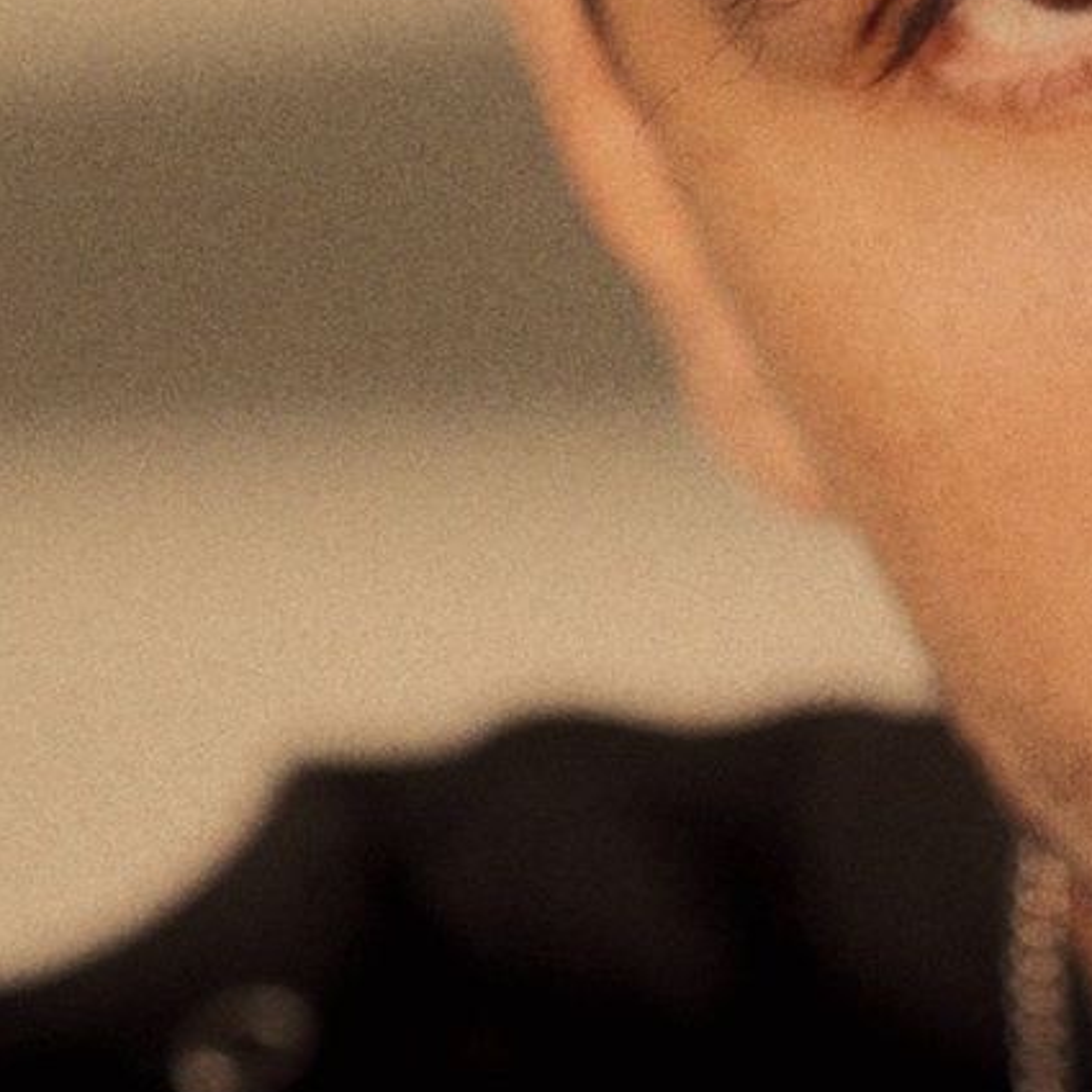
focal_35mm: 384
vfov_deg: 4.6
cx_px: 1598
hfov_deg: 4.5
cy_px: 1069
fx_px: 13705
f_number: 1.8
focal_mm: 50
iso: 100
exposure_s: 1/200
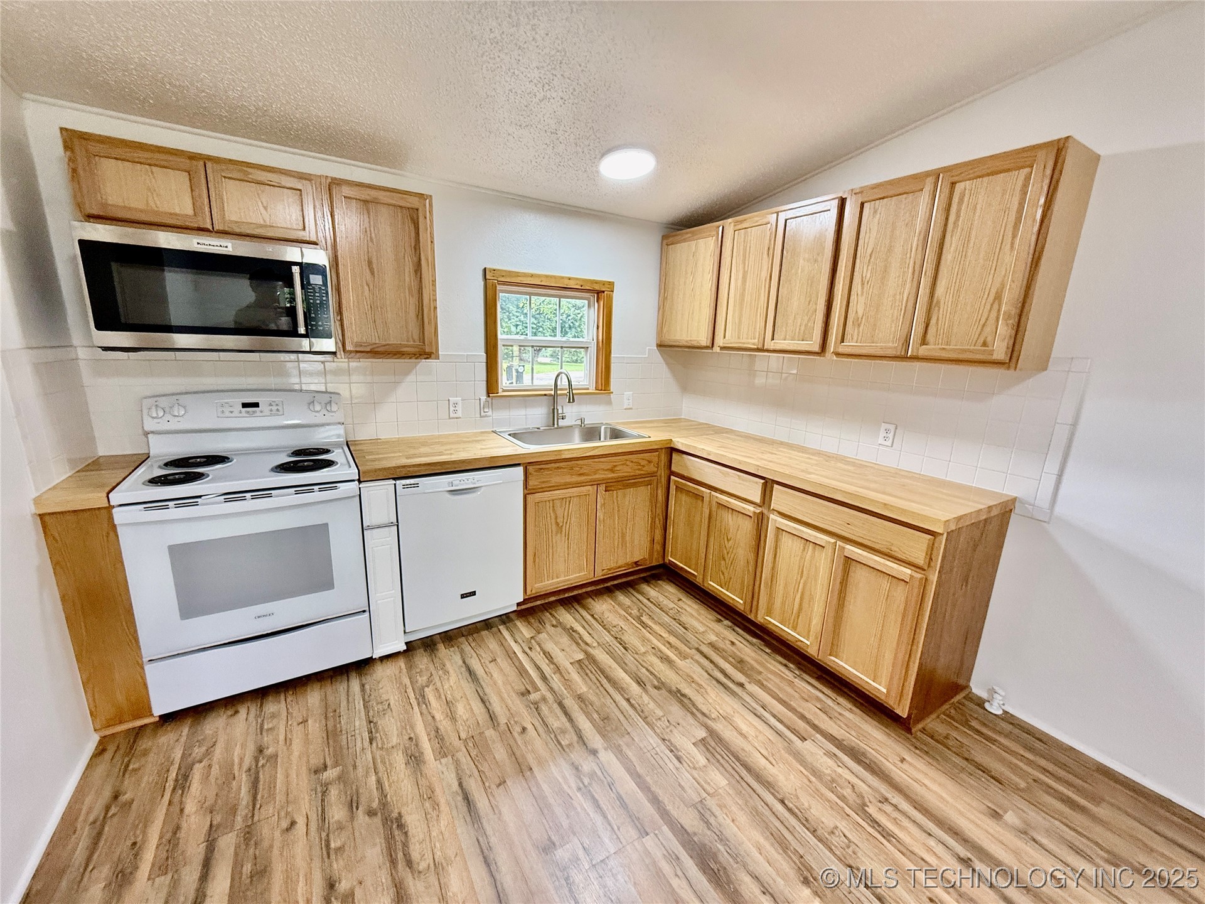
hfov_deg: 102.1
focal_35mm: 14
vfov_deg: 85.7
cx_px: 602
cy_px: 452
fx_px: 487
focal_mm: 2.22
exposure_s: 1/120
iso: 250
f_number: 2.2
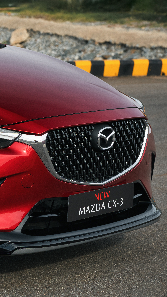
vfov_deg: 15.1
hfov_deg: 8.5
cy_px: 149
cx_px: -8
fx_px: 1118
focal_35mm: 142
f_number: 6.3
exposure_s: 1/200
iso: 250
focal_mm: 90
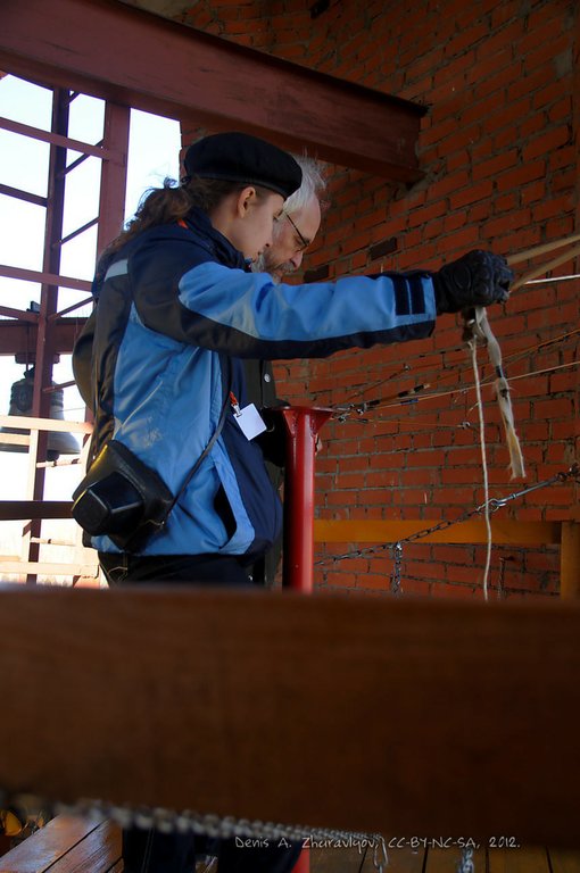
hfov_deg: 36.8
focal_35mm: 36
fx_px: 872
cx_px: 290
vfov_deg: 53.2
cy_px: 436
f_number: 5.6
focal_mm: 24
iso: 200
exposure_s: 1/125
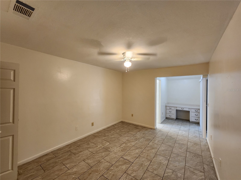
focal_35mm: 13
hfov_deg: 106.2
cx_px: 120
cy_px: 90
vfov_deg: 89.9
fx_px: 91
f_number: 2.2
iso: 400
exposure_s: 1/40
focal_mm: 2.2
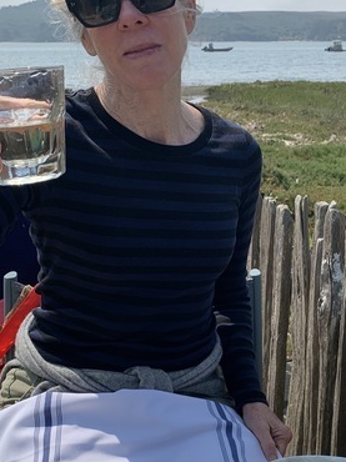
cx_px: 295
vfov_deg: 35.5
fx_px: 720
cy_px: 256
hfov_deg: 26.3
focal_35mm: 54
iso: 25
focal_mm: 4.25
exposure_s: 1/2833
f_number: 1.8
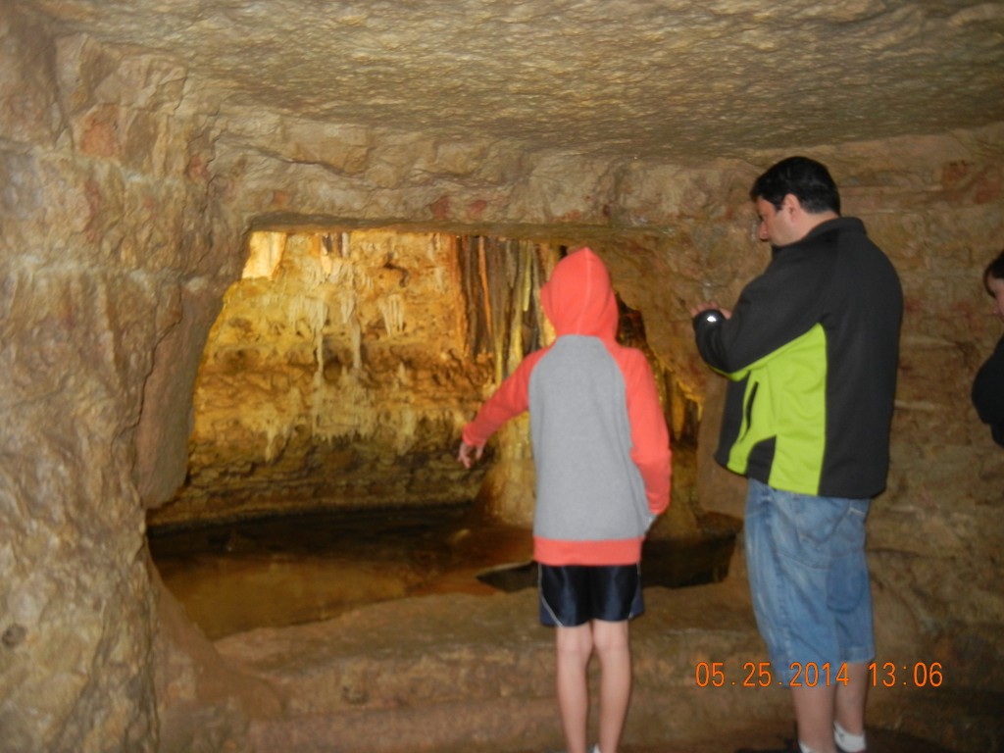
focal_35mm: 30
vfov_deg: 46.8
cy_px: 376
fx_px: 870
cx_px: 502
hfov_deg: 60.0
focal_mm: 5.4
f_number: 3.5
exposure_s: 1/30
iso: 369
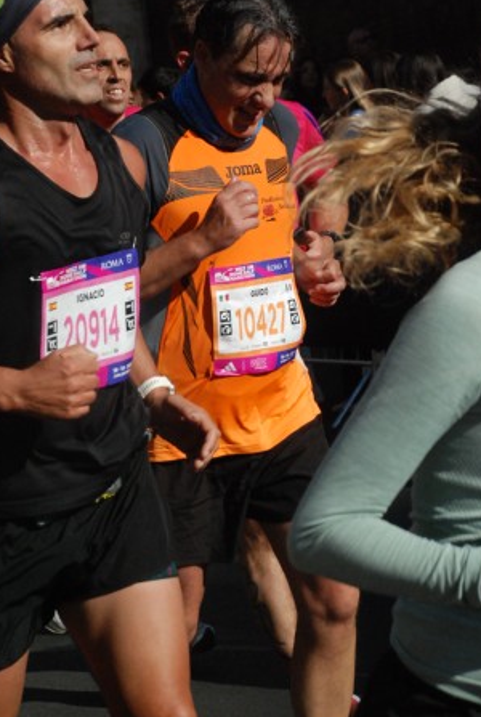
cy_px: 261
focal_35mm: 141
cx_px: 261
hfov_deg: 9.8
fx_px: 2813
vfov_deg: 14.5
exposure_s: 1/2000
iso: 1000
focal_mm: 70
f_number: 9
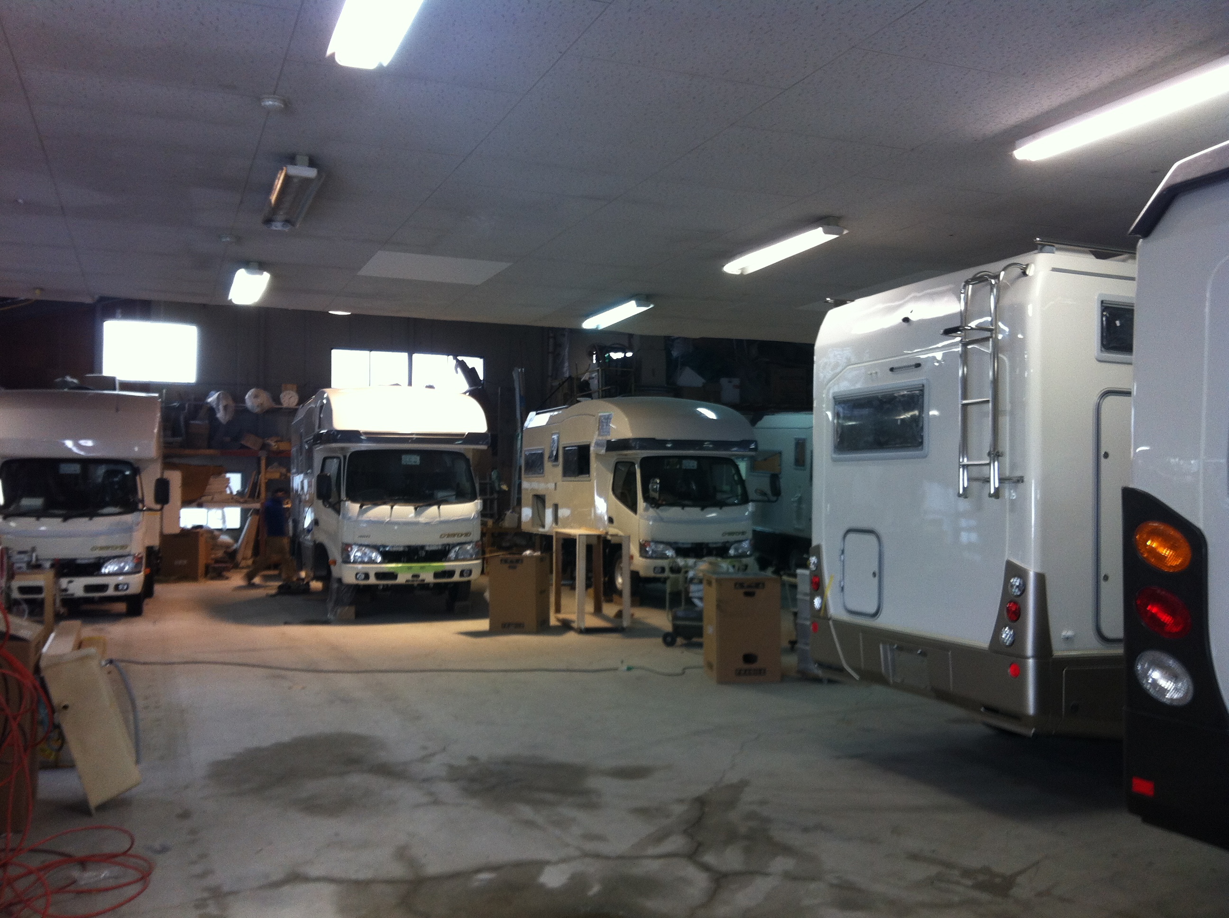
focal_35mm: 35
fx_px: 1241
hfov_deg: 52.7
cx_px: 614
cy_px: 459
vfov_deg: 40.6
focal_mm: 3.85
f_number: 2.8
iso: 80
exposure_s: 1/17
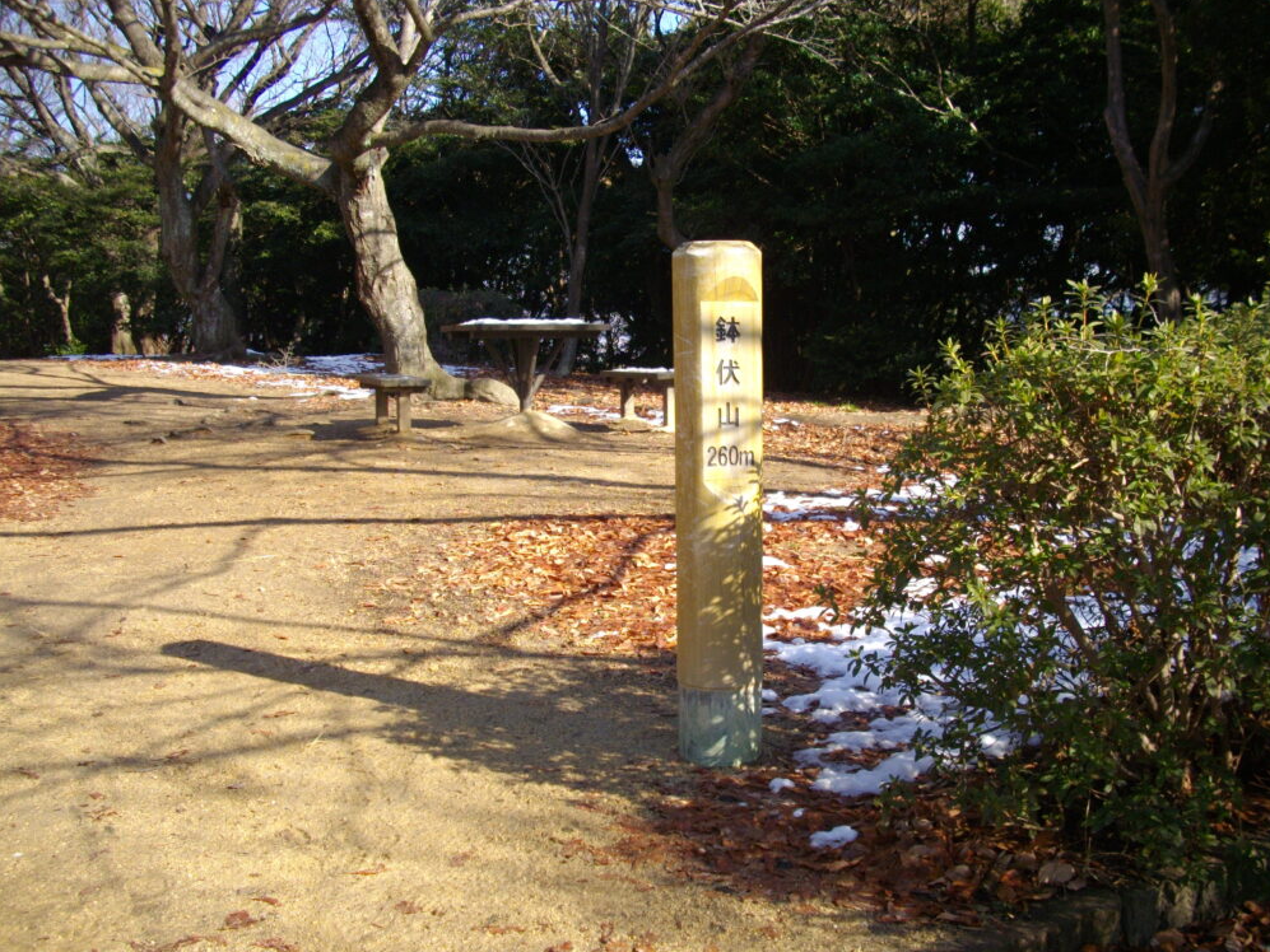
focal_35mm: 38
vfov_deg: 37.7
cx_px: 651
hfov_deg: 49.0
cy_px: 484
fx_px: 1394
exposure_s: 1/500
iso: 100
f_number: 2.8
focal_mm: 6.2
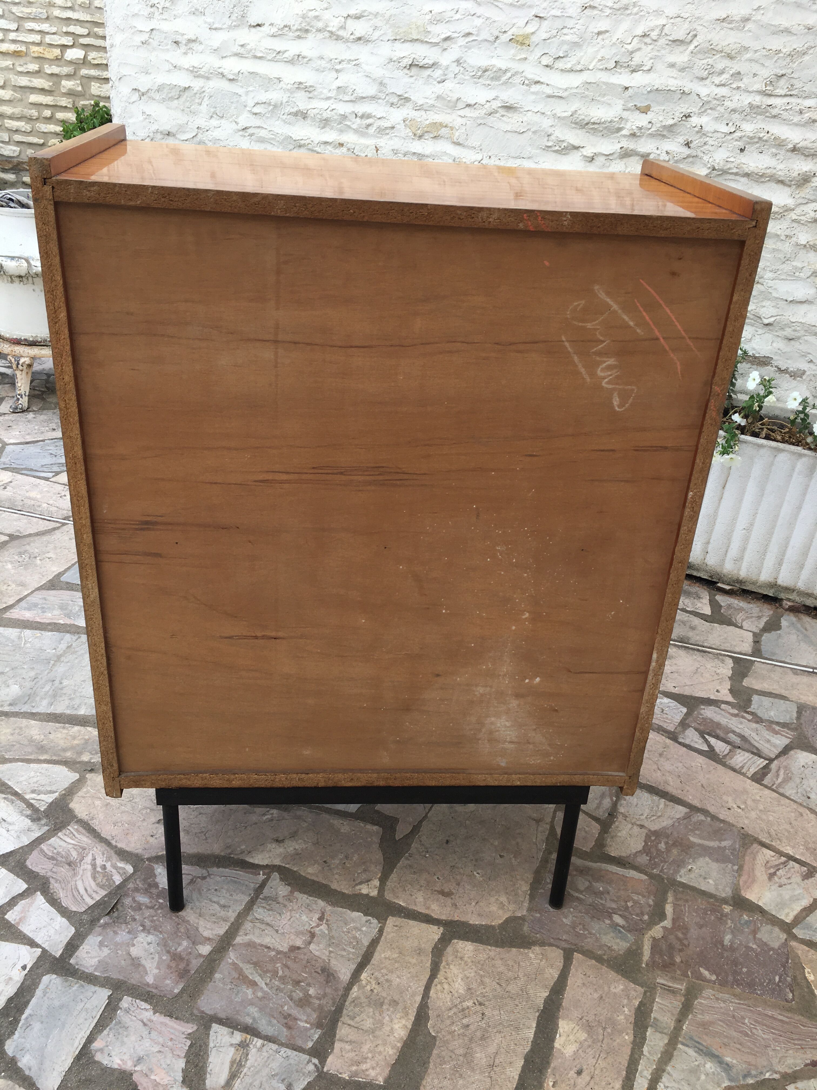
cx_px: 408
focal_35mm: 29
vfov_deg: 61.7
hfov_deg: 48.2
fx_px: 913
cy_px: 545
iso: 25
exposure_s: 1/258
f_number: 2.2
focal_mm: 4.15
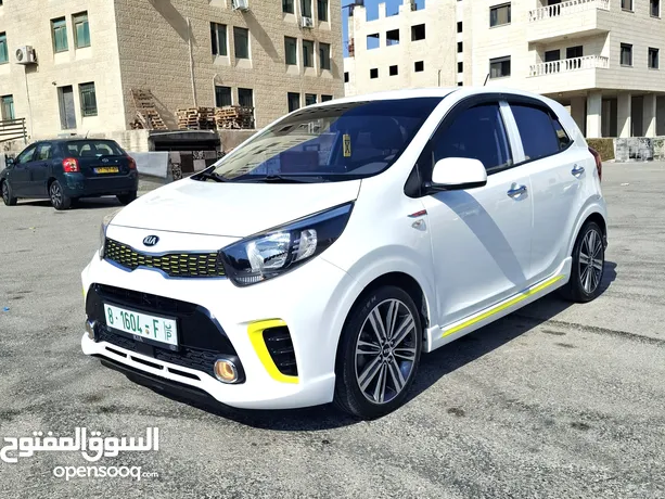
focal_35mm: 24
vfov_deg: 56.8
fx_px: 461
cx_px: 321
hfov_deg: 71.6
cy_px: 246
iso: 50
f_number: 1.8
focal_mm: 5.54
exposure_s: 1/3333
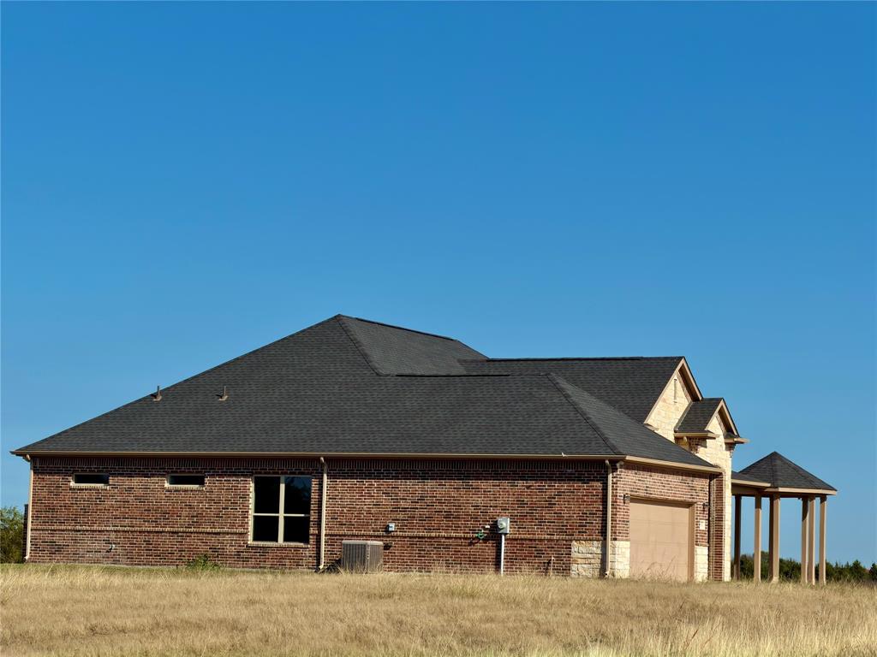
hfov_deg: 19.6
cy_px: 328
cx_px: 438
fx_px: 2534
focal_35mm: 100
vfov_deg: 14.8
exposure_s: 1/1094
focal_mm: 16.89
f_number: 2.8
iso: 16
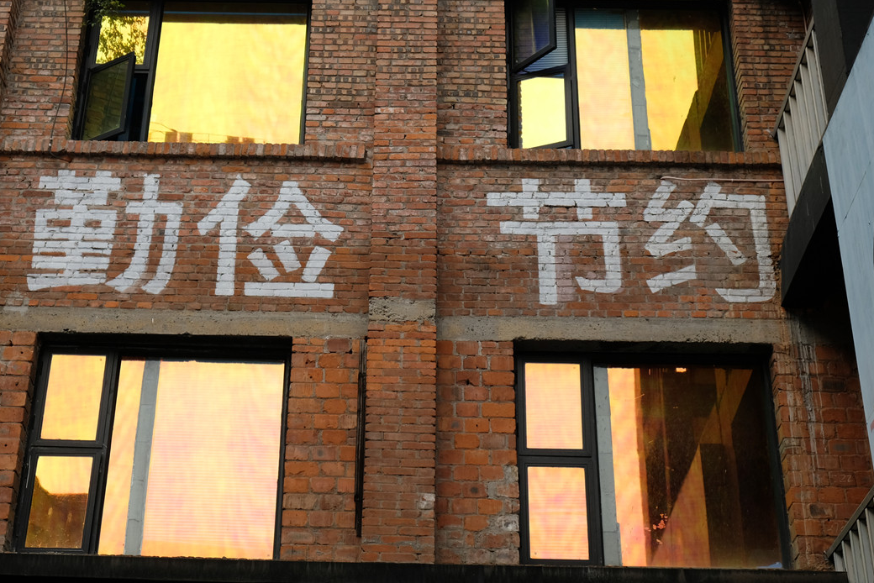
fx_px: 1506
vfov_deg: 21.9
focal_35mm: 62
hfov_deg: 32.3
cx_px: 362
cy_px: 203
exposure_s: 1/320
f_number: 5.6
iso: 200
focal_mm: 28.9
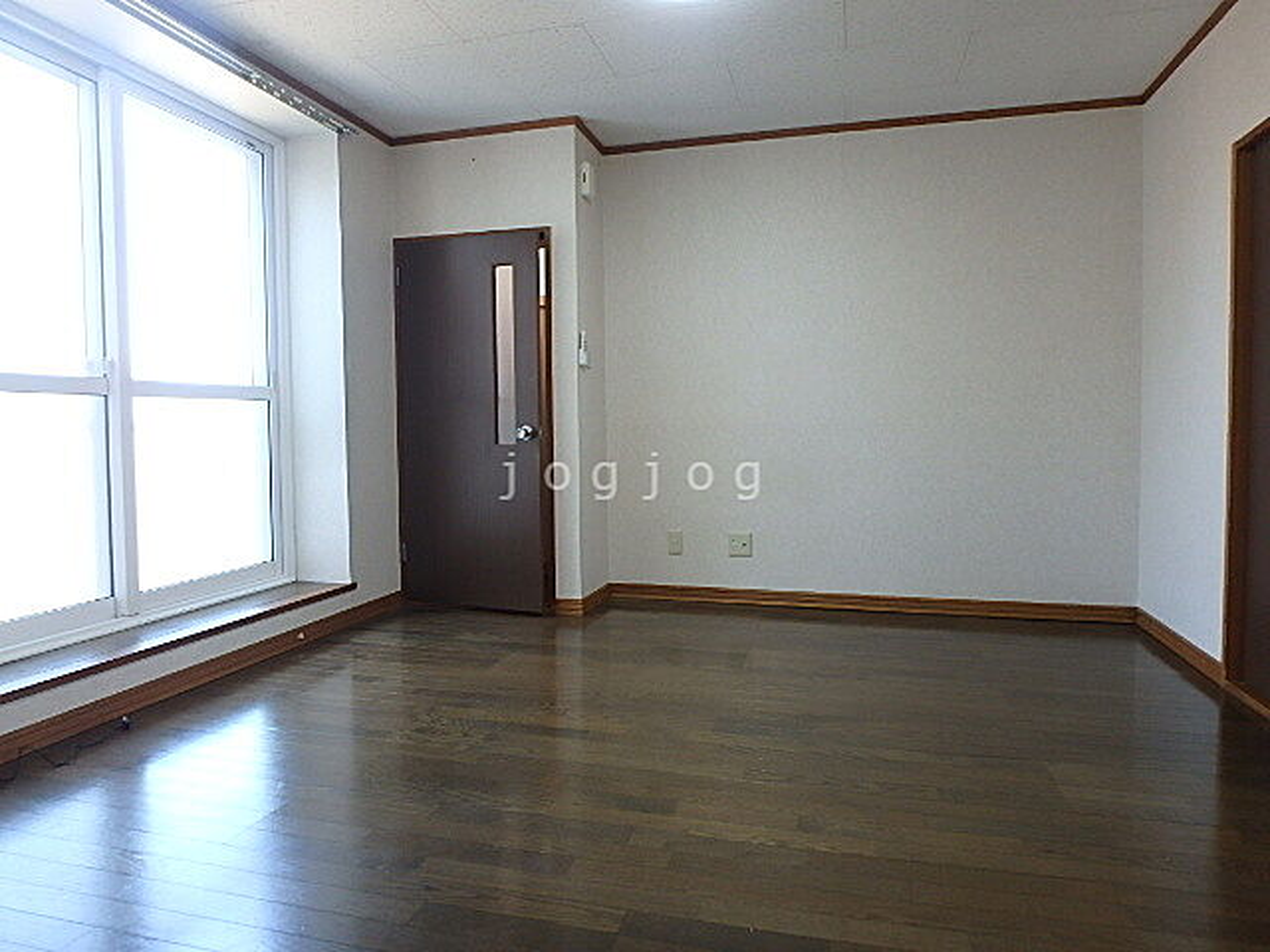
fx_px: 770
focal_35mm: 21
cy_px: 476
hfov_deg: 79.0
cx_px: 635
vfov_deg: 63.4
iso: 200
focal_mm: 3.7
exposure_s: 1/40
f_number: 3.5
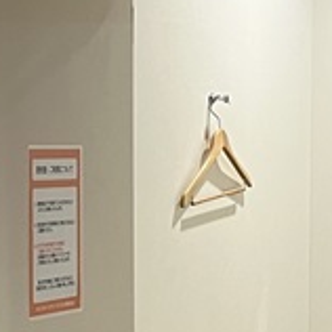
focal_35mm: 145
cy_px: 261
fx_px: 1573
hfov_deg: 11.5
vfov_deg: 12.0
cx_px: -191
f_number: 1.6
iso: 125
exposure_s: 1/91
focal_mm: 5.1
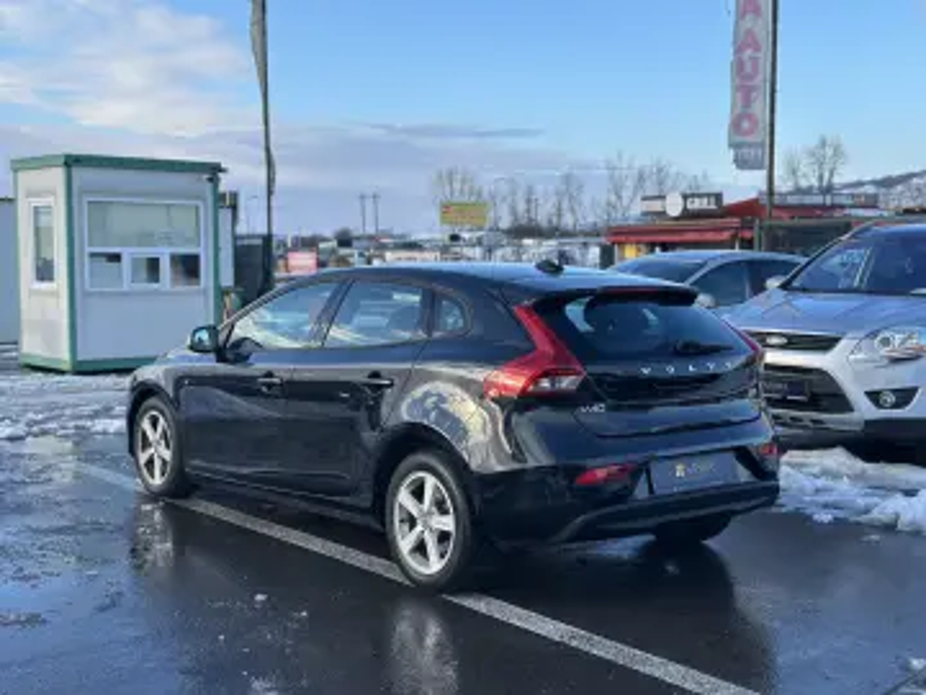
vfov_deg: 30.3
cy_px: 348
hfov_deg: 39.7
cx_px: 463
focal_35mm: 48
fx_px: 1284
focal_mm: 6.86
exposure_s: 1/2410
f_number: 1.78
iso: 80
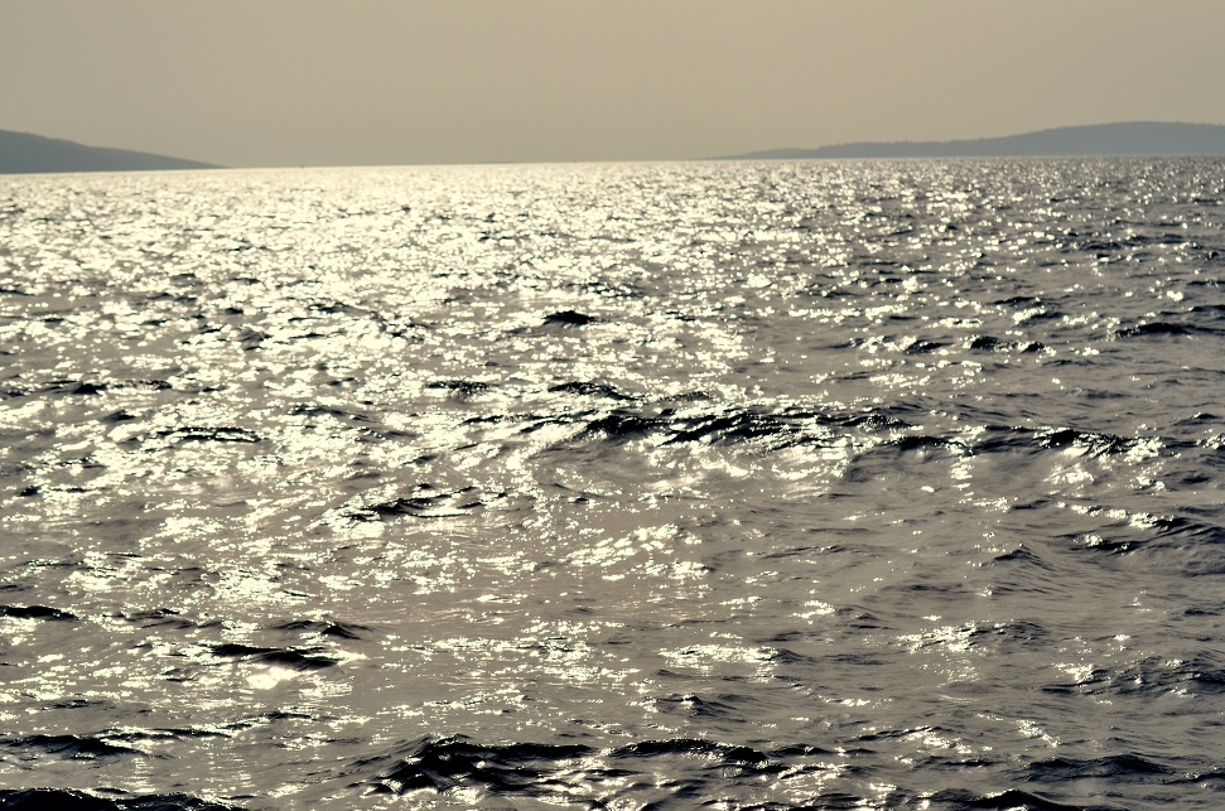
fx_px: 3667
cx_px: 615
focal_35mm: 108
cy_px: 409
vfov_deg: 12.6
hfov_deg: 19.0
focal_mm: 70
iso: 450
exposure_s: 1/8000
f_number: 5.6
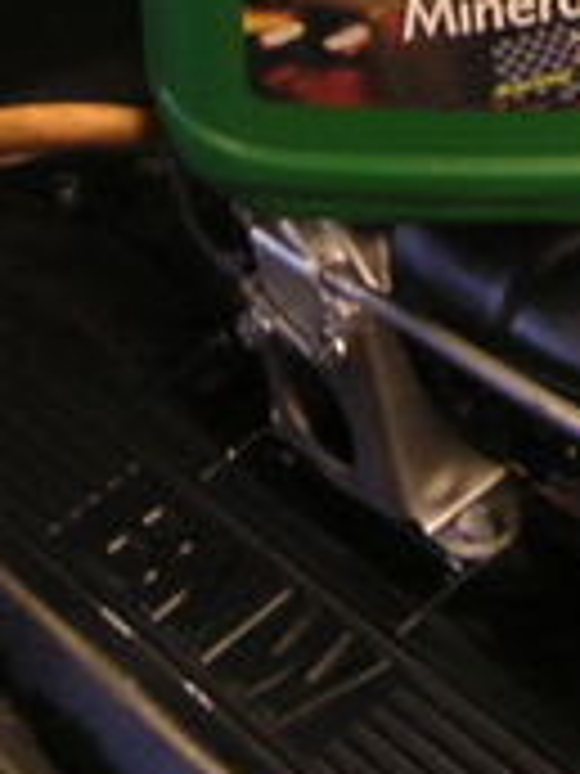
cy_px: -238
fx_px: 3150
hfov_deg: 10.4
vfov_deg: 13.5
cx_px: 576
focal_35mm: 141
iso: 100
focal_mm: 6
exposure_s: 1/8
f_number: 2.8
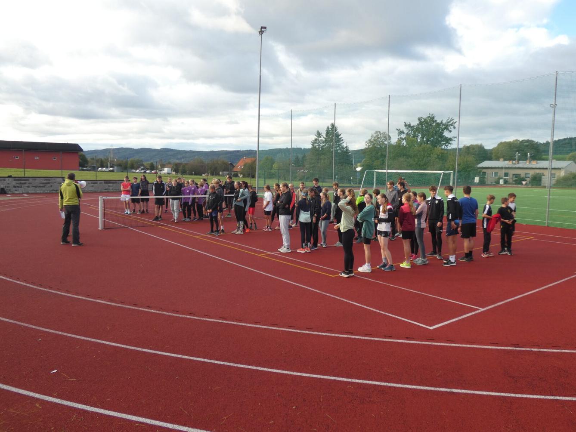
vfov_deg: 51.4
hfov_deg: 65.3
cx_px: 288
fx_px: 449
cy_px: 216
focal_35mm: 27
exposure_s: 1/200
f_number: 3.2
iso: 80
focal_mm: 4.8
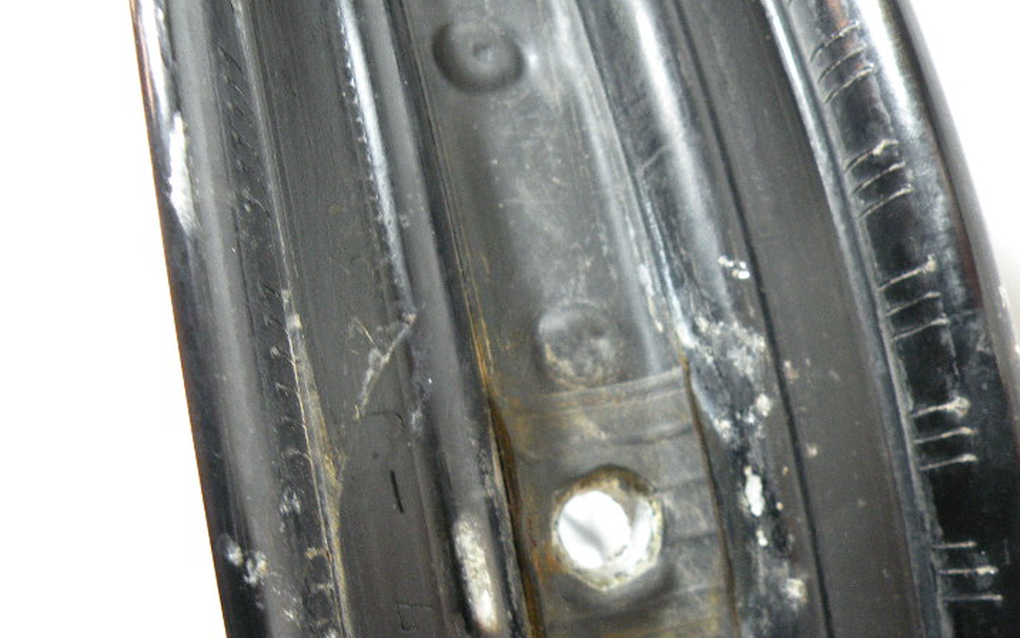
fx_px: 1140
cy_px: 495
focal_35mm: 41
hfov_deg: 47.9
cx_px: 623
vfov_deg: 30.6
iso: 249
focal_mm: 4.7
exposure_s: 1/60
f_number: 2.8
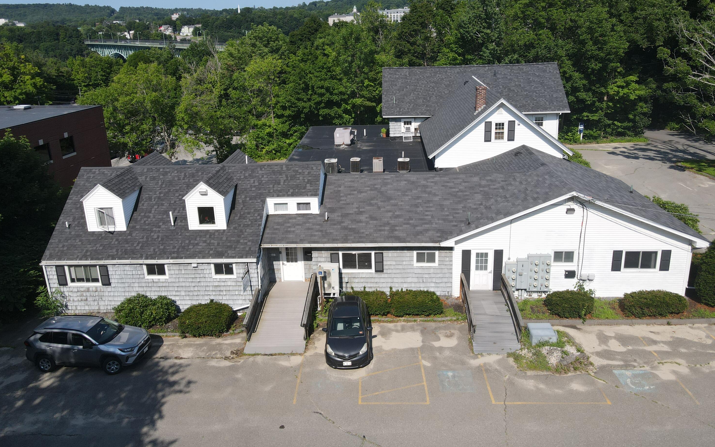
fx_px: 507
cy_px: 176
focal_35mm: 26
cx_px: 356
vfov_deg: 47.3
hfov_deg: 70.4
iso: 100
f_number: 2.8
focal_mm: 4.5
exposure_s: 1/800
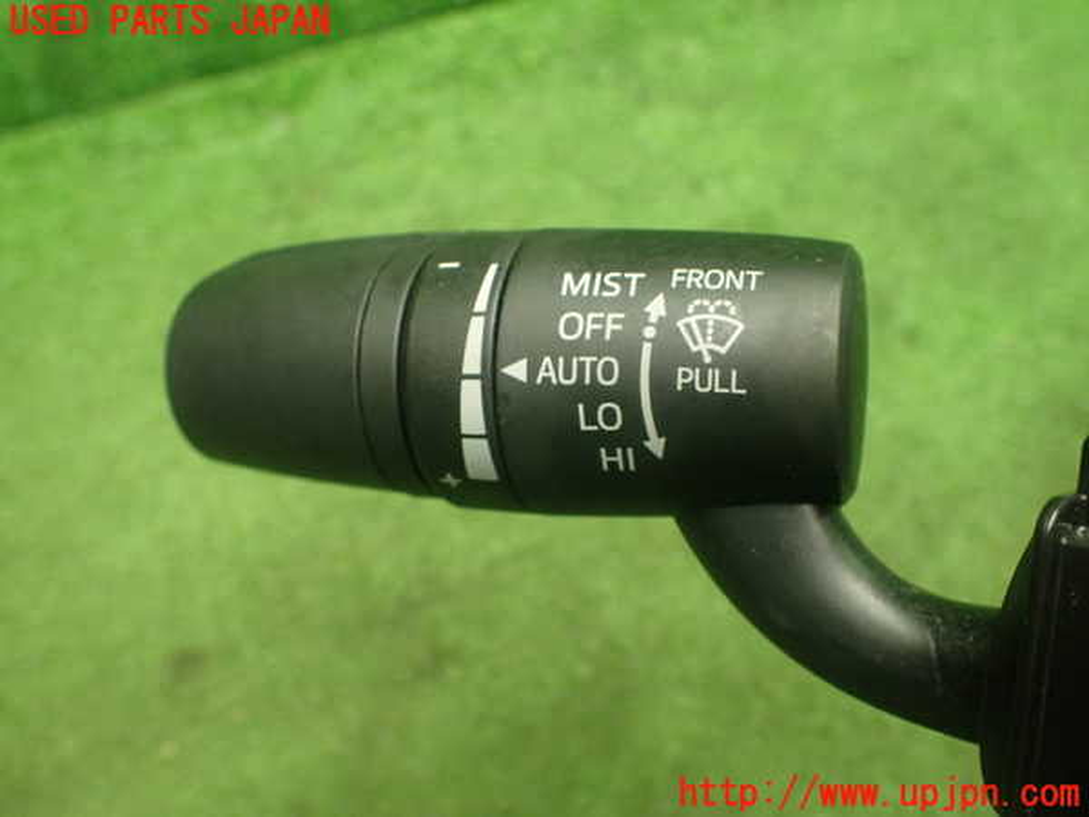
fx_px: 944
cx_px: 544
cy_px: 408
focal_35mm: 30
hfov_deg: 60.0
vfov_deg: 46.8
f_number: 2.3
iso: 800
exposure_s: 1/80
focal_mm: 5.4
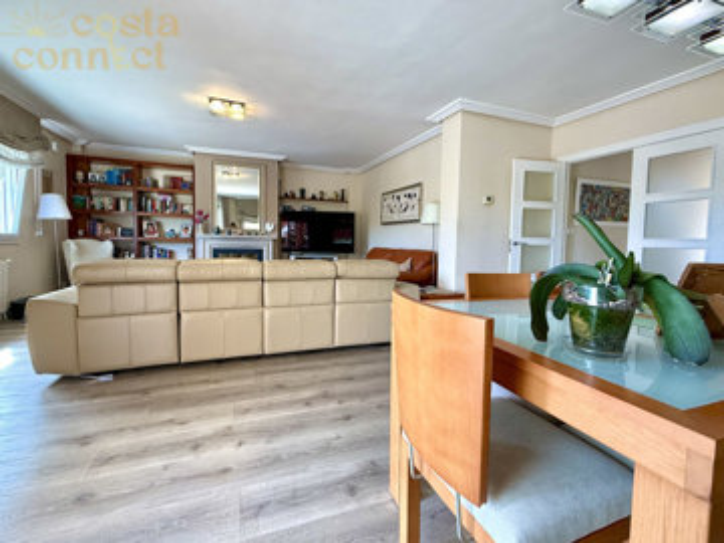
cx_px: 362
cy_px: 272
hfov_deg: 102.1
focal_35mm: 14
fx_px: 293
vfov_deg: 85.7
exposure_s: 1/100
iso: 125
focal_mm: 2.22
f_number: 2.2
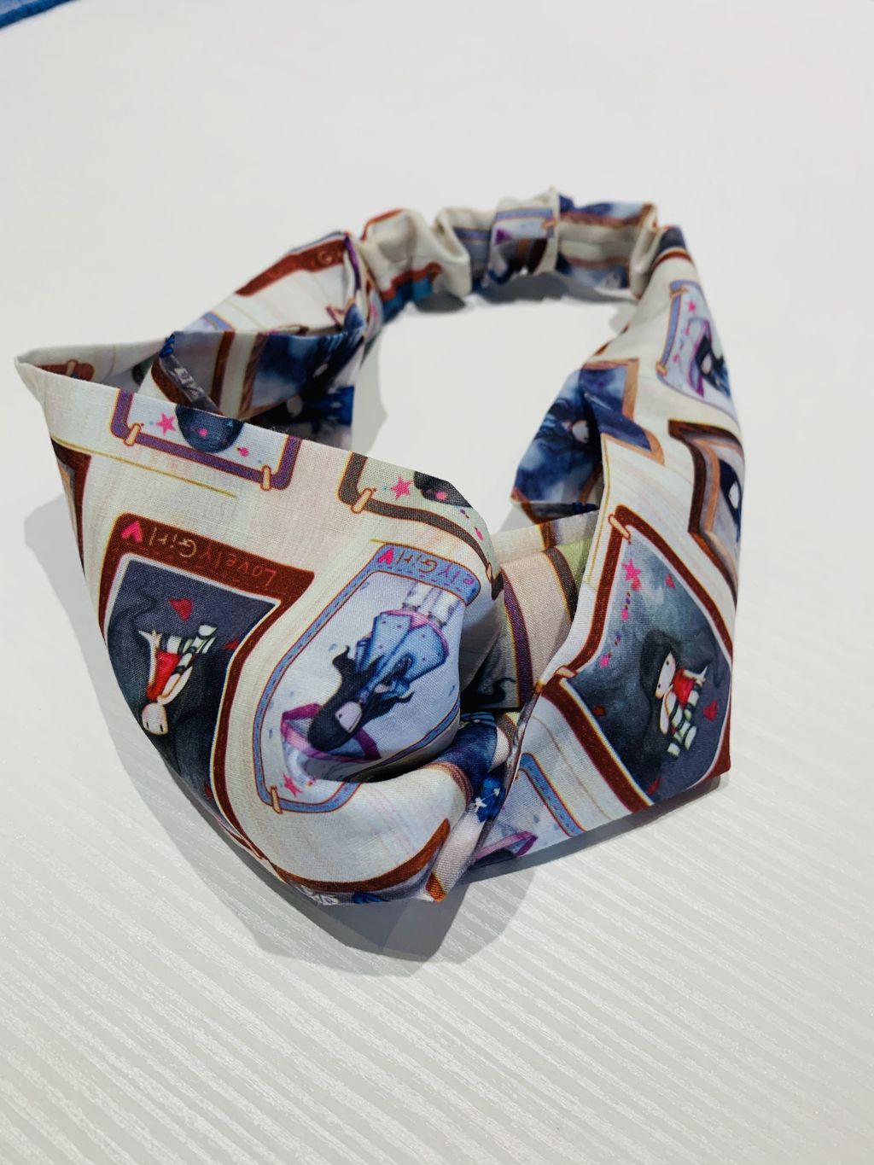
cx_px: 437
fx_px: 875
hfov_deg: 53.1
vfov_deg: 67.3
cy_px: 582
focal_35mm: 26
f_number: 1.8
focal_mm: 4.25
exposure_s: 1/100
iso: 64
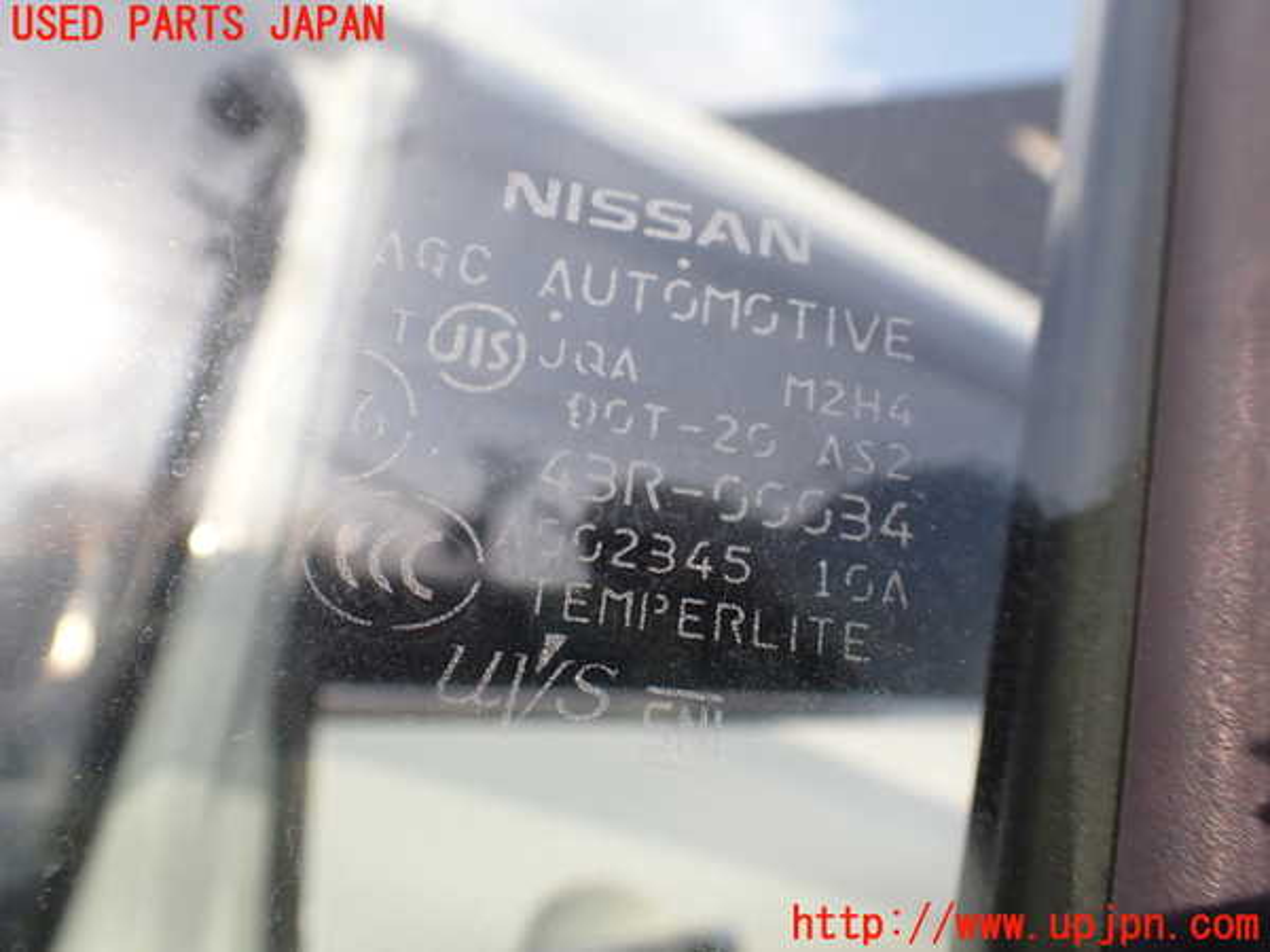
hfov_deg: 60.0
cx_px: 635
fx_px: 1101
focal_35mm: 30
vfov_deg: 46.8
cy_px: 476
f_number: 3.2
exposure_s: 1/640
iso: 100
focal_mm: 5.4
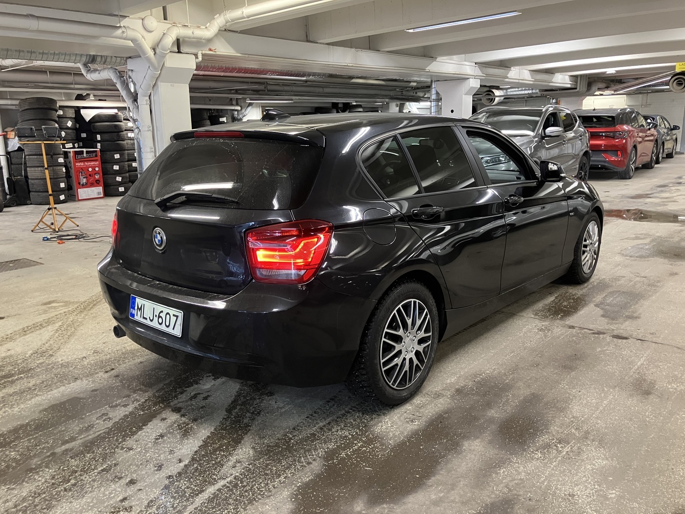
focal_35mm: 28
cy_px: 257
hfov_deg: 63.4
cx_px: 342
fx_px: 554
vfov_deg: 49.7
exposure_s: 1/33
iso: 250
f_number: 1.8
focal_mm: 3.99
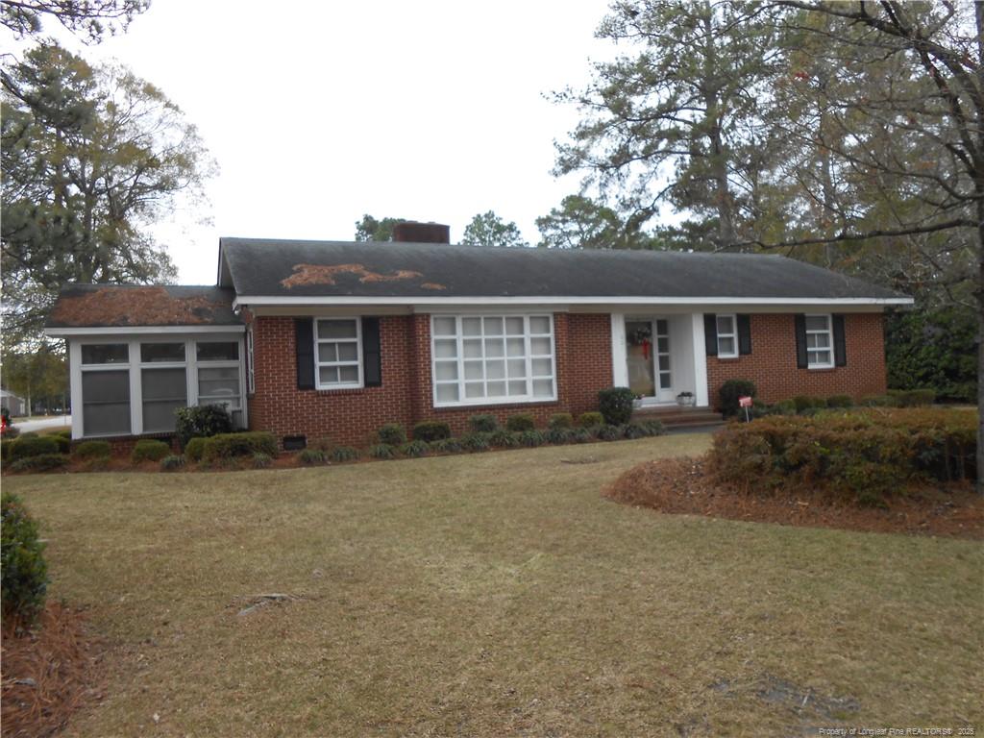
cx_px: 492
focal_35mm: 26
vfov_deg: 53.1
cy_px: 369
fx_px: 739
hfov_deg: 67.3
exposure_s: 1/160
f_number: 3.5
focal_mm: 4.6
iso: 80
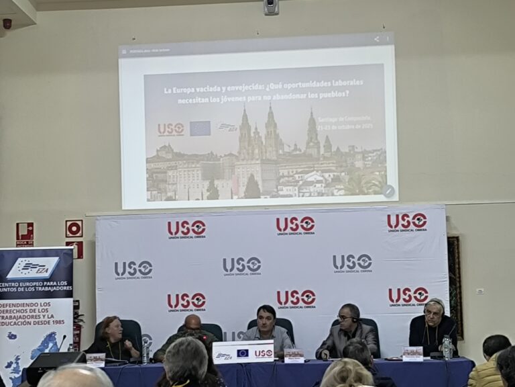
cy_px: 194
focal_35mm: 70
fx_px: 1041
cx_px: 258
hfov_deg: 27.8
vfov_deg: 21.0
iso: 1000
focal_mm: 6.14
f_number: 1.65
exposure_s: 1/25
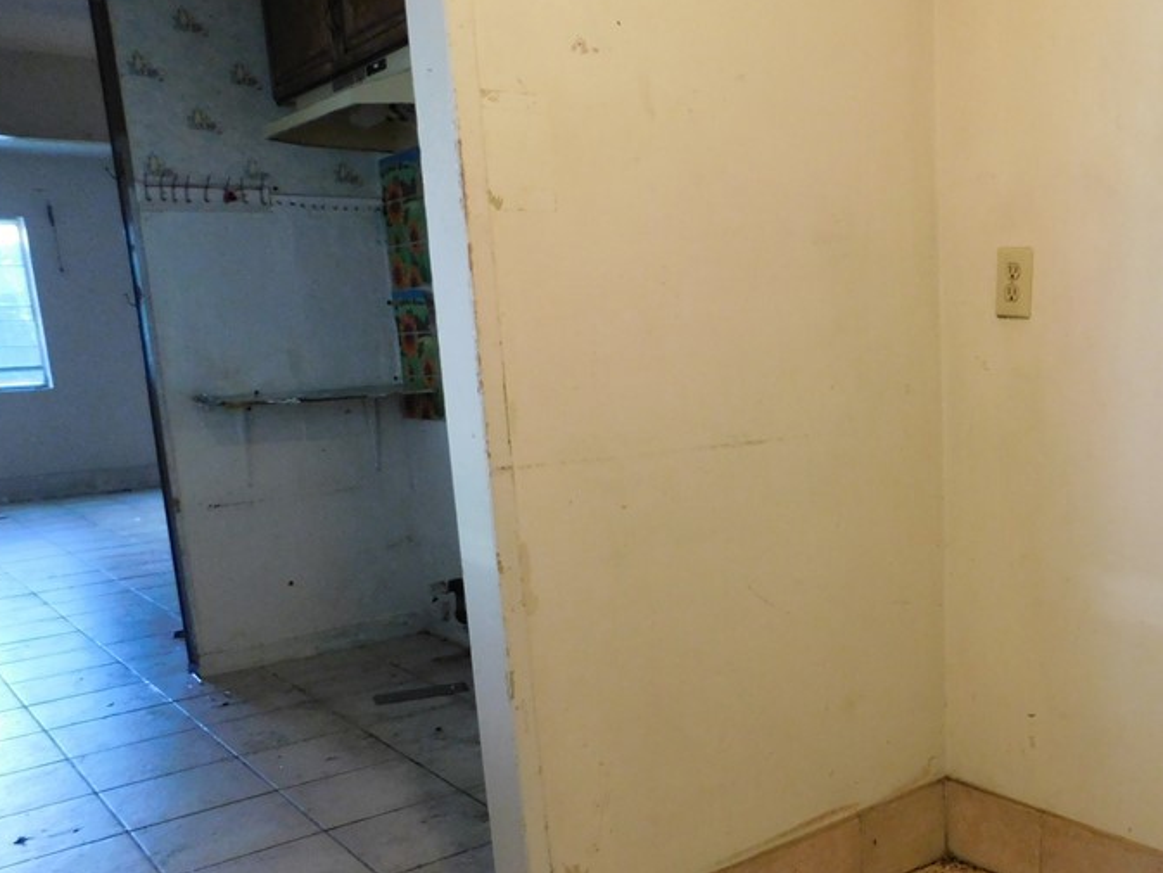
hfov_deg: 51.0
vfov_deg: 40.3
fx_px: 1176
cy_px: 572
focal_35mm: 35
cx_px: 831
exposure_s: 1/13
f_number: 3
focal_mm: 4
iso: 400
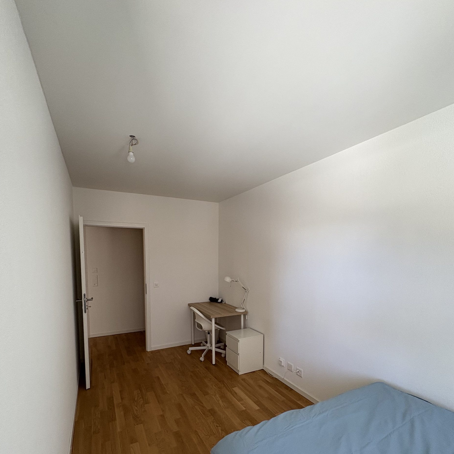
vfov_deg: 82.8
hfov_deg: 84.0
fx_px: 252
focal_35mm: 17
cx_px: 223
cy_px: 275
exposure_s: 1/99
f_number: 2.2
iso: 160
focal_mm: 2.22
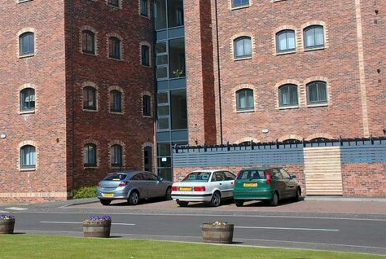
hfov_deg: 32.0
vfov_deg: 21.9
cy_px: 86
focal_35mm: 62
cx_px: 125
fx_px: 666
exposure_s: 1/200
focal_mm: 28
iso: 100
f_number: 7.1
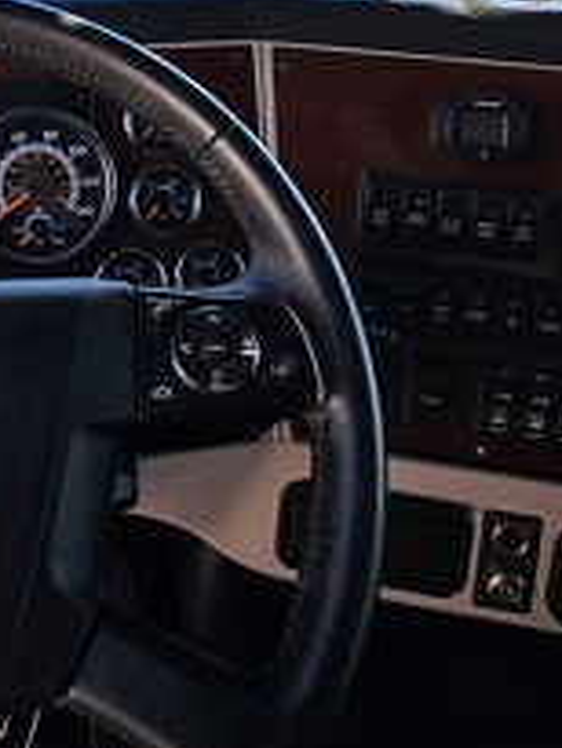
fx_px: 822
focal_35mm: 38
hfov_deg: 36.5
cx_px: 113
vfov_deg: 45.4
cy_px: 106
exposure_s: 1/432
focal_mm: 2.2
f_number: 2.2
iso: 50
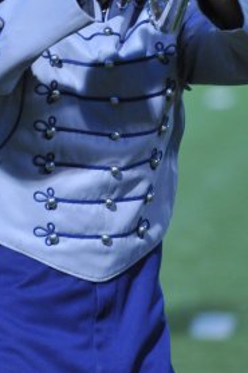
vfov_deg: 4.6
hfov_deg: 3.0
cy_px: 84
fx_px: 4688
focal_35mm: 452
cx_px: 22
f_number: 2.8
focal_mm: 140
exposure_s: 1/160
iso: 1600
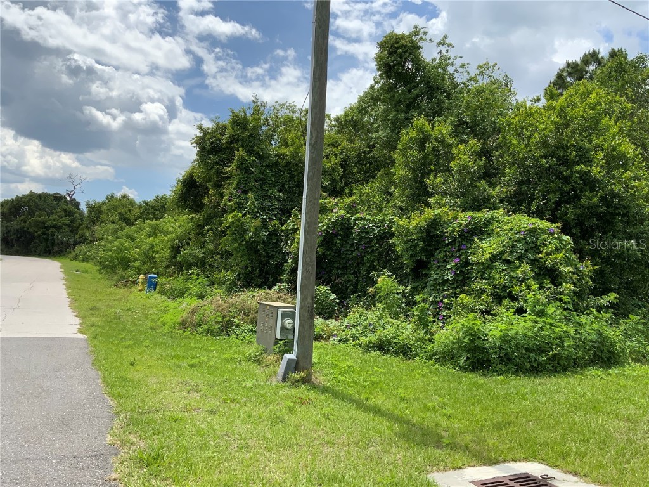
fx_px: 544
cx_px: 324
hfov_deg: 61.7
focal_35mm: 29
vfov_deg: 48.2
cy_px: 244
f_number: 1.8
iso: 16
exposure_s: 1/1786
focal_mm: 3
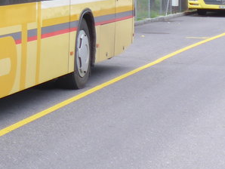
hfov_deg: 10.9
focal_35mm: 165
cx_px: -223
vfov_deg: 8.8
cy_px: -73
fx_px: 1073
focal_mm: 8.4
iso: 80
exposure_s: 1/80
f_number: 2.6
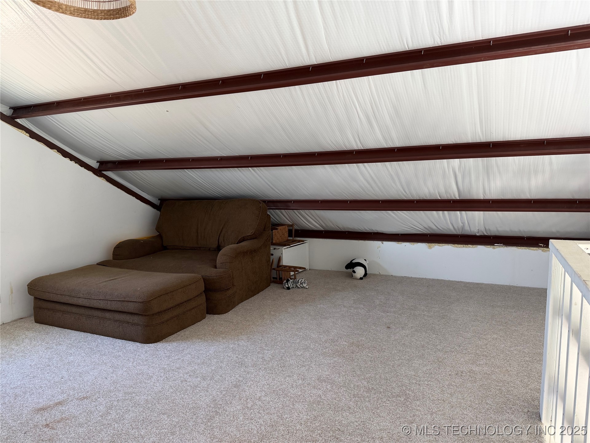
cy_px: 222
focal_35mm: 24
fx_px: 409
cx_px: 295
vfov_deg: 56.8
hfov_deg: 71.6
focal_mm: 6.76
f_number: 1.78
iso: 200
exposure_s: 1/97
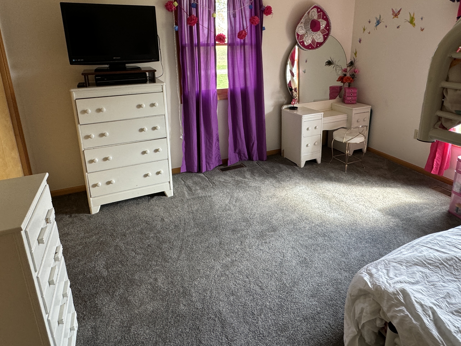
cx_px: 239
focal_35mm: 22
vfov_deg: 59.9
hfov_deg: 76.4
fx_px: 293
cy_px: 121
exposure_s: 1/99
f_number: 2.2
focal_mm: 2.22
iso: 160
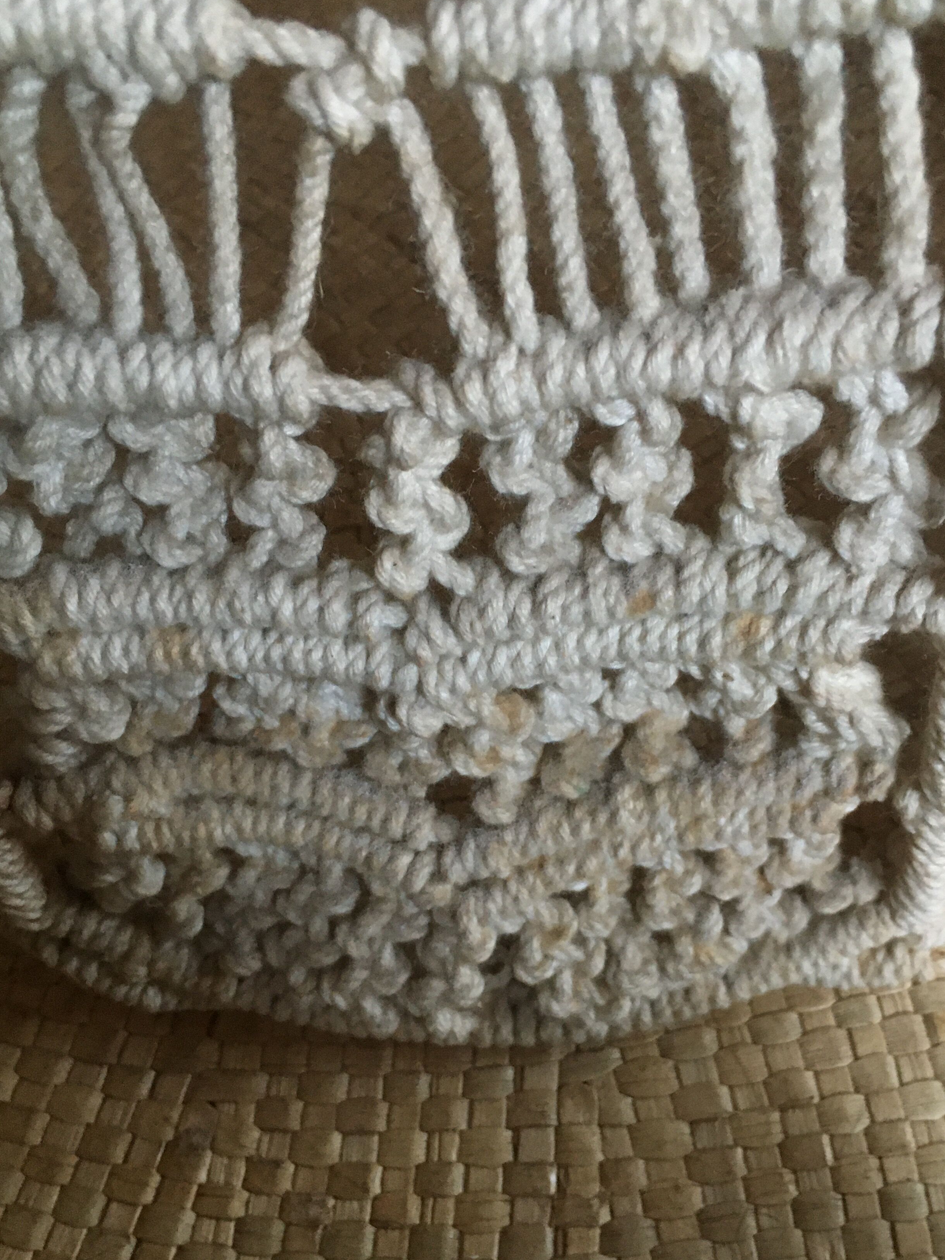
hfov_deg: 39.6
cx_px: 499
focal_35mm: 36
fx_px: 1310
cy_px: 742
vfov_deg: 51.1
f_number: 2.2
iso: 200
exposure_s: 1/17
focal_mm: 4.15
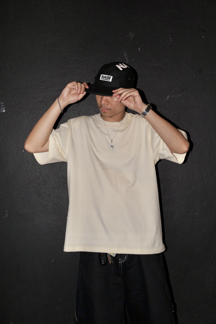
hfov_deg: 35.9
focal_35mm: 37
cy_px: 162
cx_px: 108
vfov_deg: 51.9
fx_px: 333
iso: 1000
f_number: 4
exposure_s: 1/320
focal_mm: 37
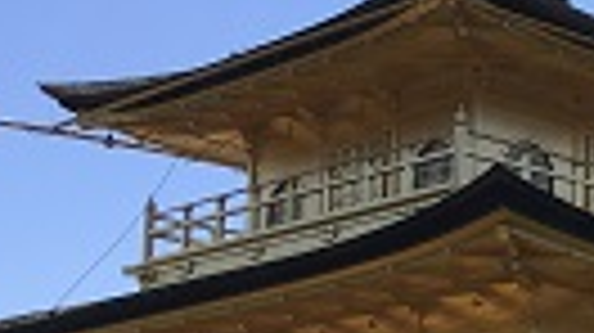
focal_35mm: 115
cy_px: 356
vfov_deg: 10.4
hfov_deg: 16.6
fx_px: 1810
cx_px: 940
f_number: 2.2
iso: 25
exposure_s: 1/1451
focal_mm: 4.15
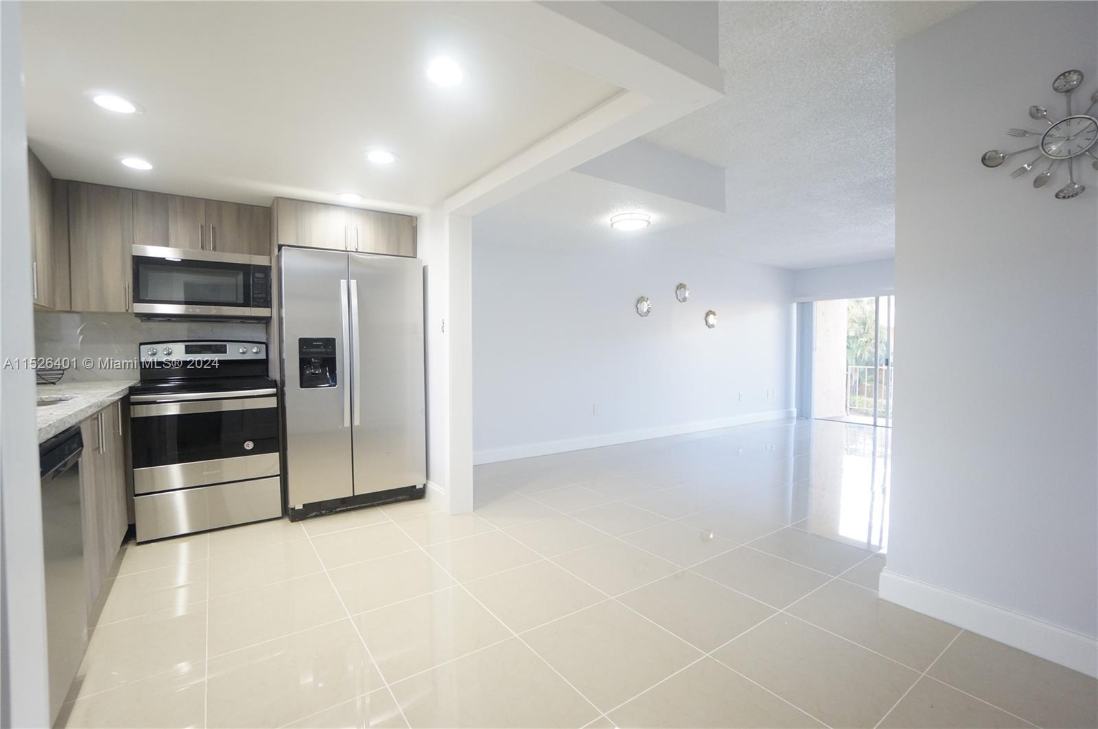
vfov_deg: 77.2
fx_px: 457
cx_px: 549
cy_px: 364
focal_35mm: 15
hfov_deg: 100.5
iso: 1000
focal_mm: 10
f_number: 4
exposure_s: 1/160
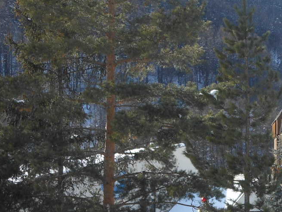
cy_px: 139
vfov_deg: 13.3
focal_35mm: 111
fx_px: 904
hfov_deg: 17.1
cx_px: 309
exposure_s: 1/400
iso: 80
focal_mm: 6.8
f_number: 3.6
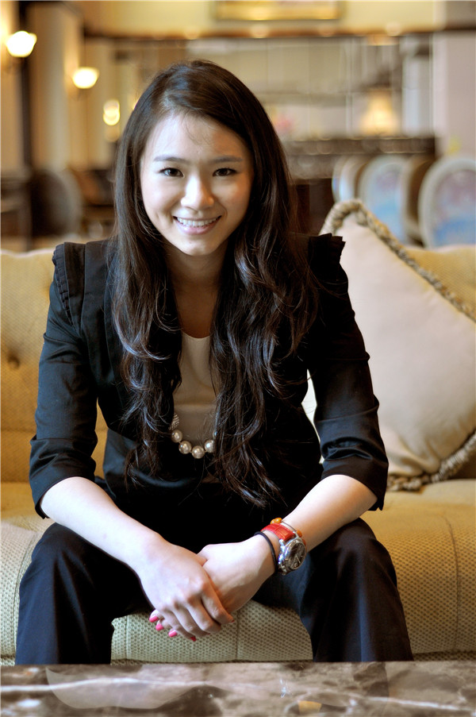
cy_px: 358
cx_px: 238
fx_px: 1491
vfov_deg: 27.0
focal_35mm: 75
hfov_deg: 18.1
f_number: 1.8
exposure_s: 1/100
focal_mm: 50
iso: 250
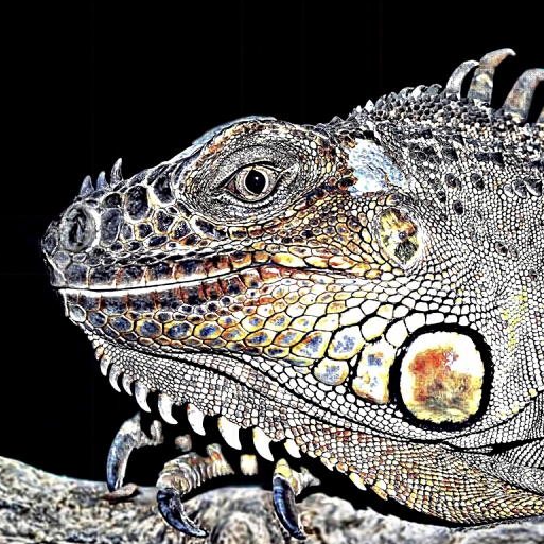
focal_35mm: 140
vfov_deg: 12.5
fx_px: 2486
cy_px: 264
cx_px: 502
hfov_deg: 12.4
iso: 100
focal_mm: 55
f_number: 5.6
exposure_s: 1/30
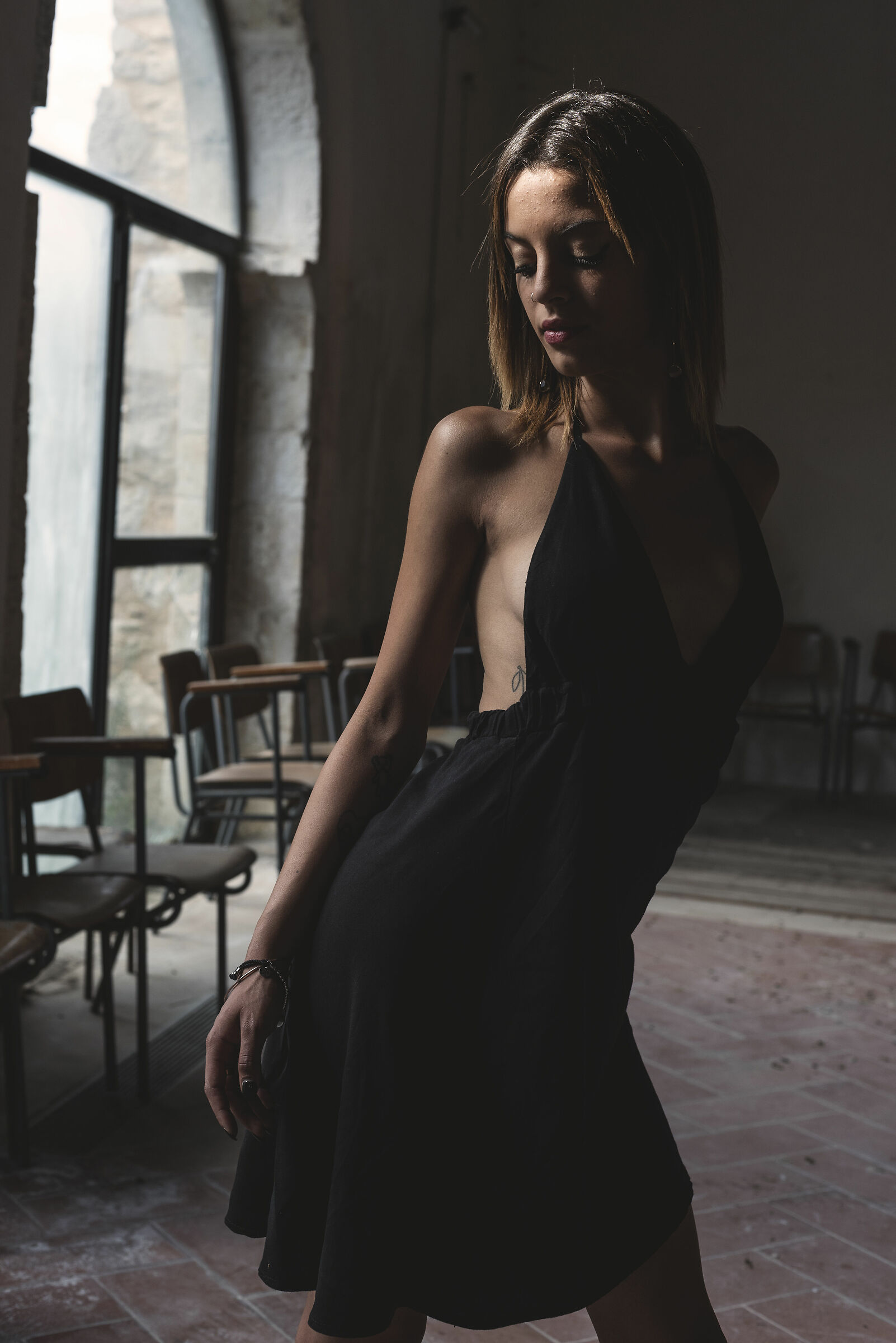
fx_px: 1865
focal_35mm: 50
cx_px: 448
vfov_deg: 39.6
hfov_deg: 27.0
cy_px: 672
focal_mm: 50
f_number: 6.3
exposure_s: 1/200
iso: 250
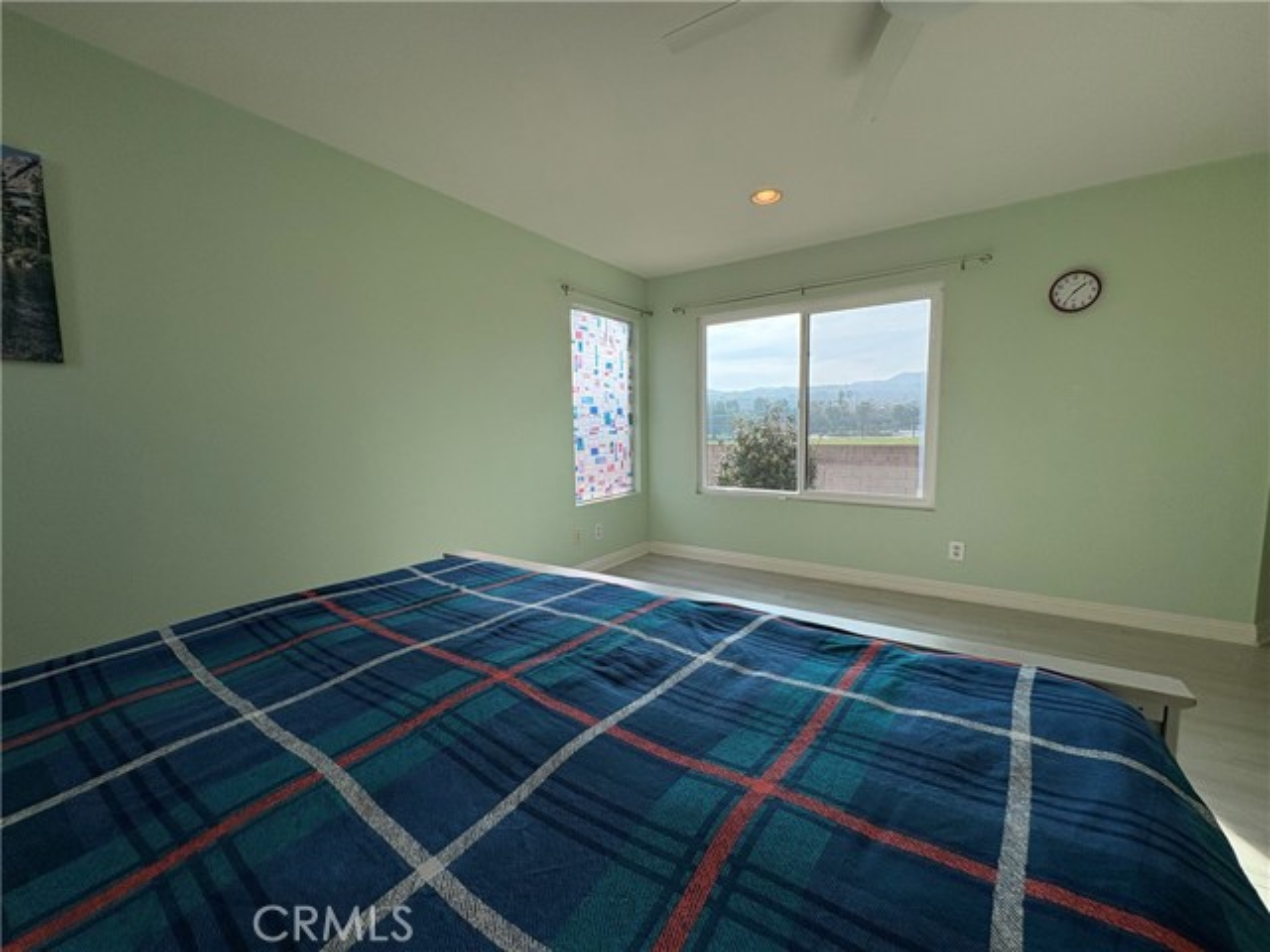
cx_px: 635
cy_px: 476
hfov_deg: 102.1
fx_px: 514
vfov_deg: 85.7
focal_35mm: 14
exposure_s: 1/858
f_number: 2.2
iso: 64
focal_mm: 2.22
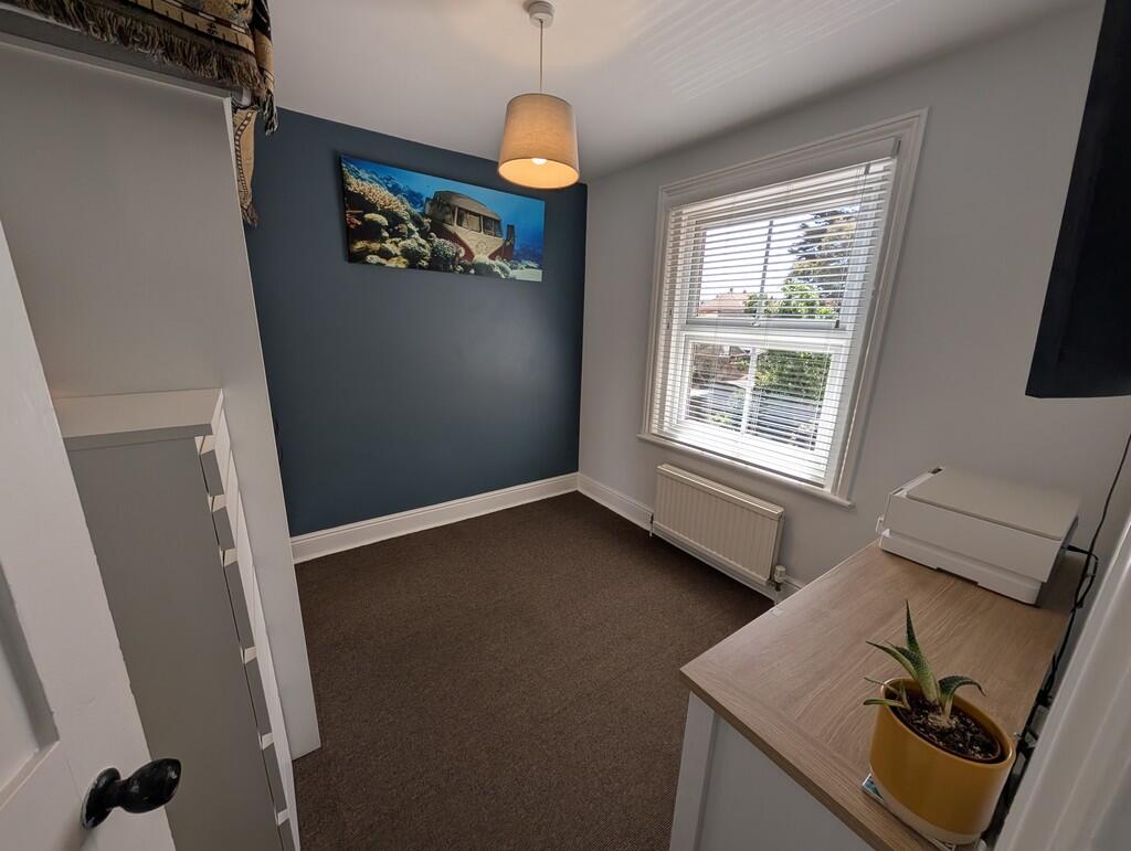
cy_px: 426
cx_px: 566
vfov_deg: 94.6
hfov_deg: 110.5
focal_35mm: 12
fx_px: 393
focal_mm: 2.02
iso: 61
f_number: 1.7
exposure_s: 1/523
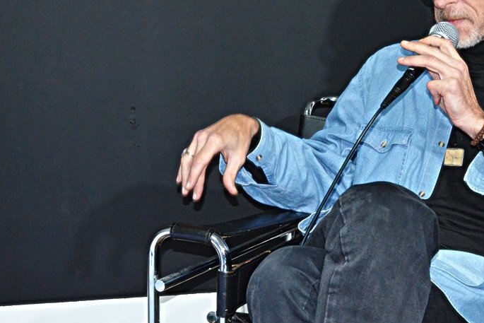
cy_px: 110
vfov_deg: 16.4
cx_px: 319
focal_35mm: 83
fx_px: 1116
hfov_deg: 24.4
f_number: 5
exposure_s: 1/60
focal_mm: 38
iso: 3200
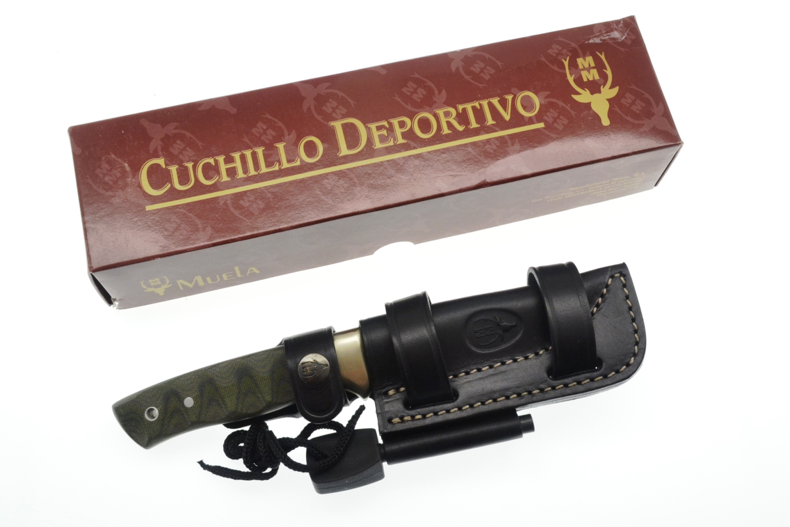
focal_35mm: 44
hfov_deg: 45.0
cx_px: 395
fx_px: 955
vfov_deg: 30.9
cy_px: 264
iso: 1600
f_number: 11
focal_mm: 29
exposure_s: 1/160
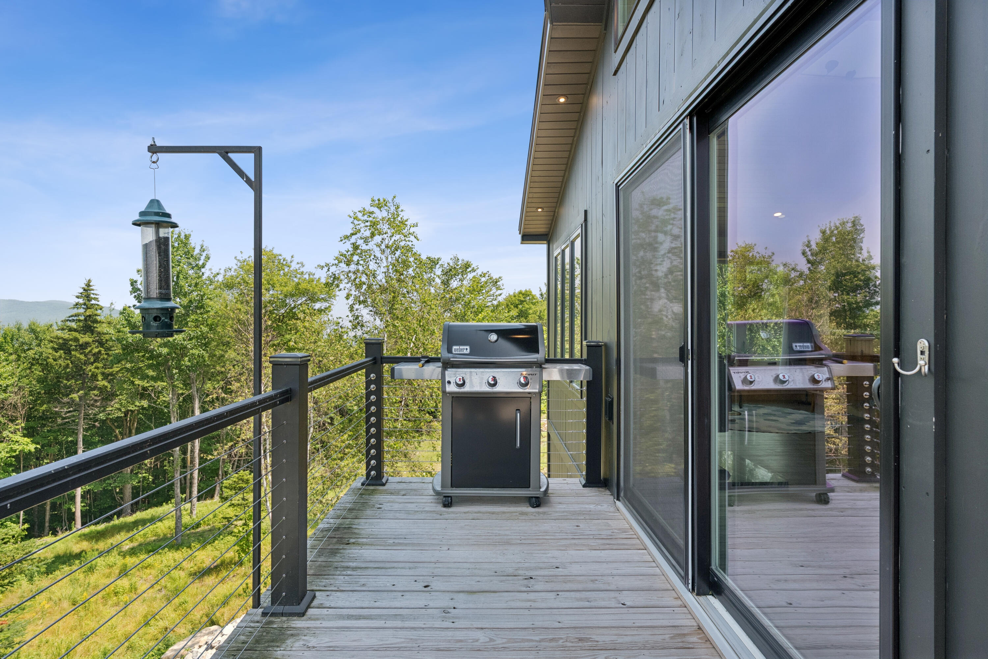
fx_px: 549
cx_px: 494
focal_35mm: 20
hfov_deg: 84.0
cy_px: 330
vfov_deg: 62.0
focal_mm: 20
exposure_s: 1/250
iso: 320
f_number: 7.1
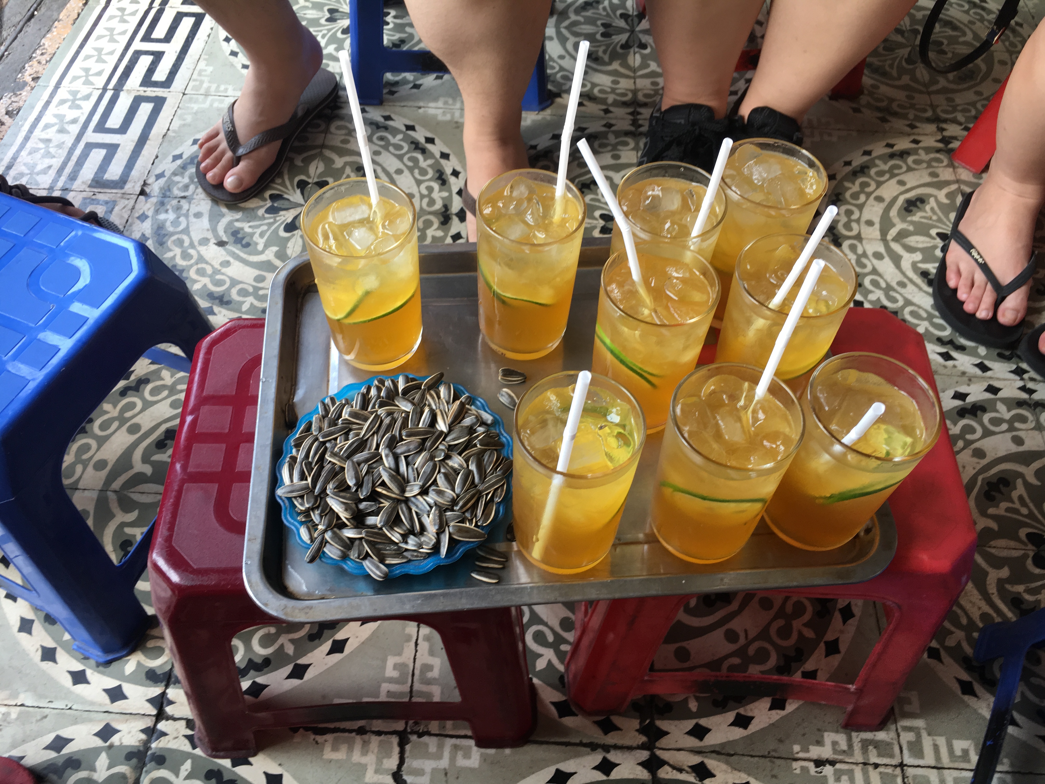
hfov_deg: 61.7
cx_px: 522
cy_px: 392
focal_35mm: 29
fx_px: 875
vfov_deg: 48.2
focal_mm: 4.15
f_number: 2.2
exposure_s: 1/50
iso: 32
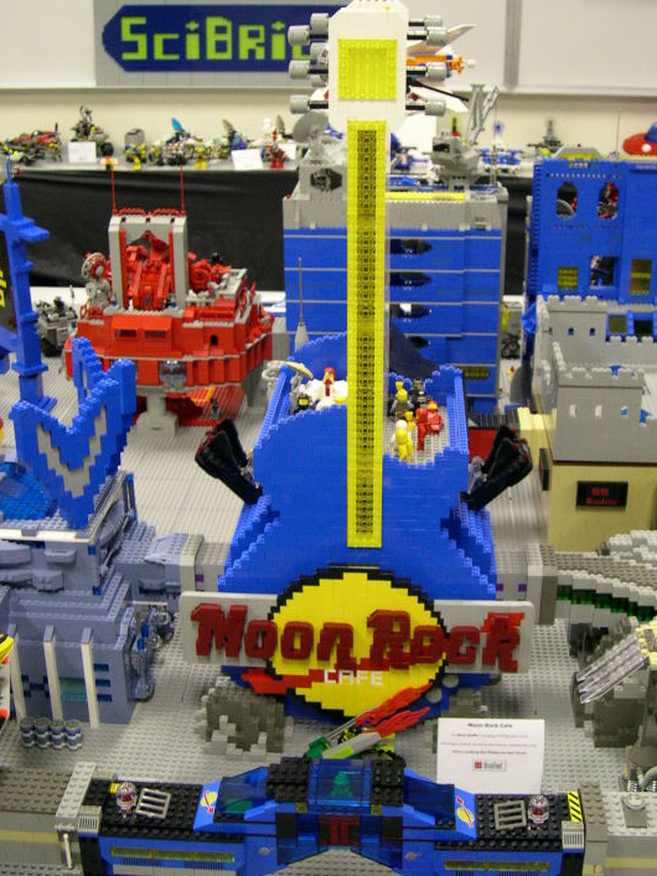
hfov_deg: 33.6
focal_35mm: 43
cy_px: 388
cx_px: 358
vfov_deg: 43.8
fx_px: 1088
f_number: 2.8
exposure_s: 1/25.1
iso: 400
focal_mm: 8
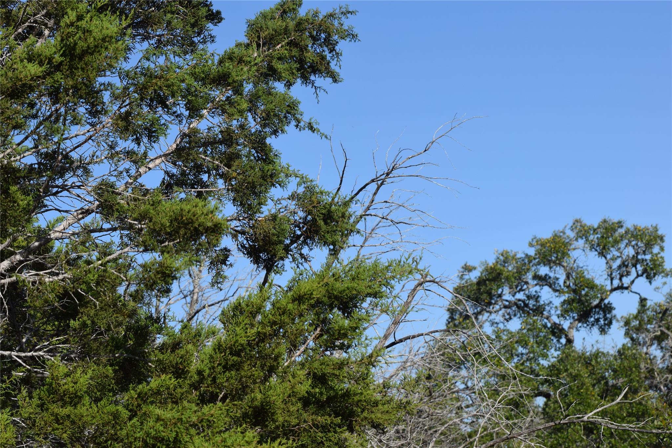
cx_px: 336
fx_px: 1960
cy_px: 224
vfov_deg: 13.0
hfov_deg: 19.5
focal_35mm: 105
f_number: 11
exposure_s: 1/500
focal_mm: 70
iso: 200
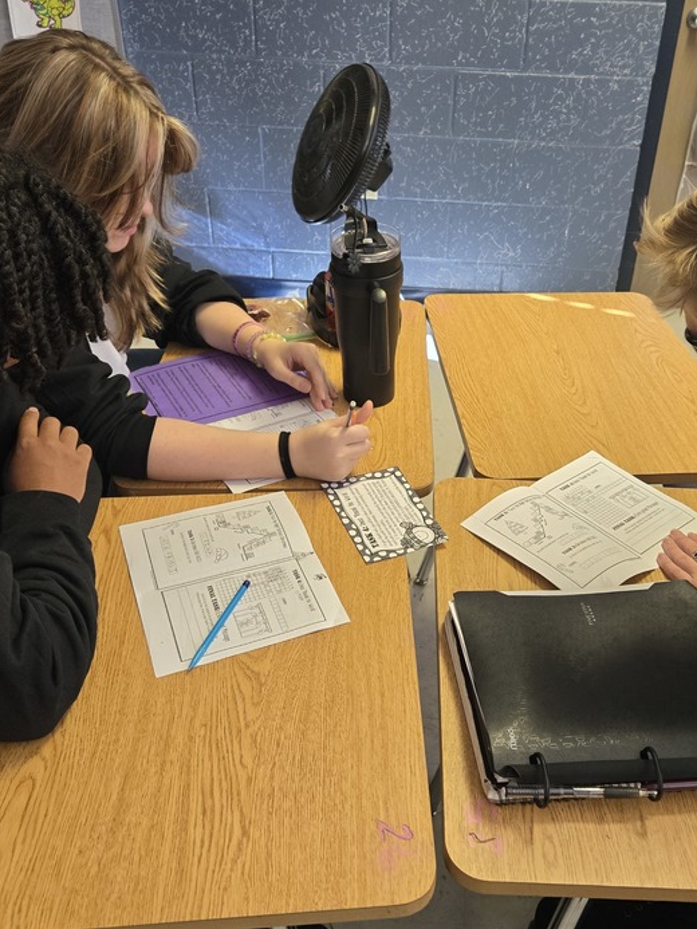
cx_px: 426
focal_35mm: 34
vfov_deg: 53.9
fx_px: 913
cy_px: 471
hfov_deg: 41.6
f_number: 1.8
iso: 250
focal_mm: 5.4
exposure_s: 1/60
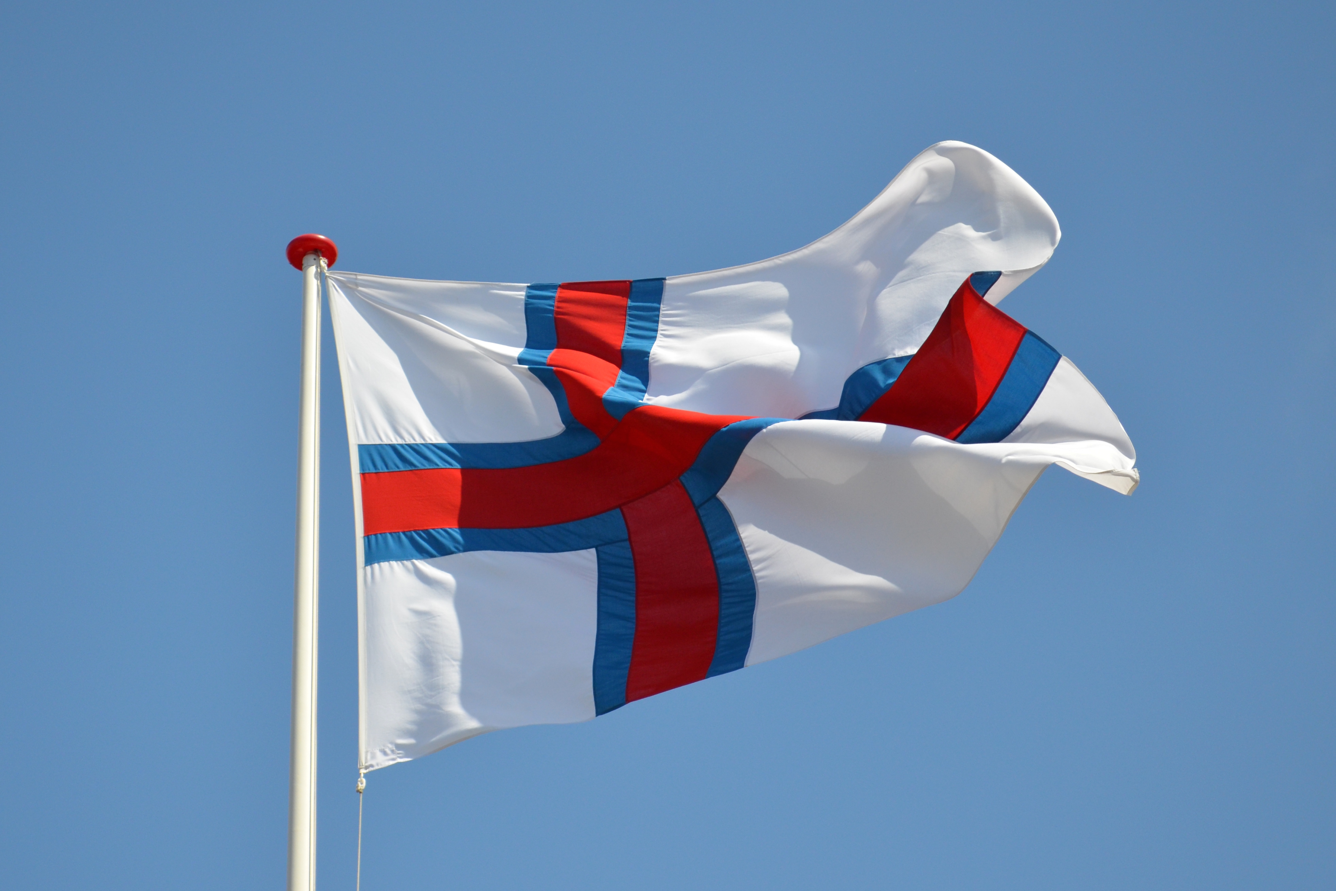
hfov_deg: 24.6
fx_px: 3061
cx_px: 668
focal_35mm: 82
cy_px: 446
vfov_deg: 16.6
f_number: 7.1
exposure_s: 1/2000
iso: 400
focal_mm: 55
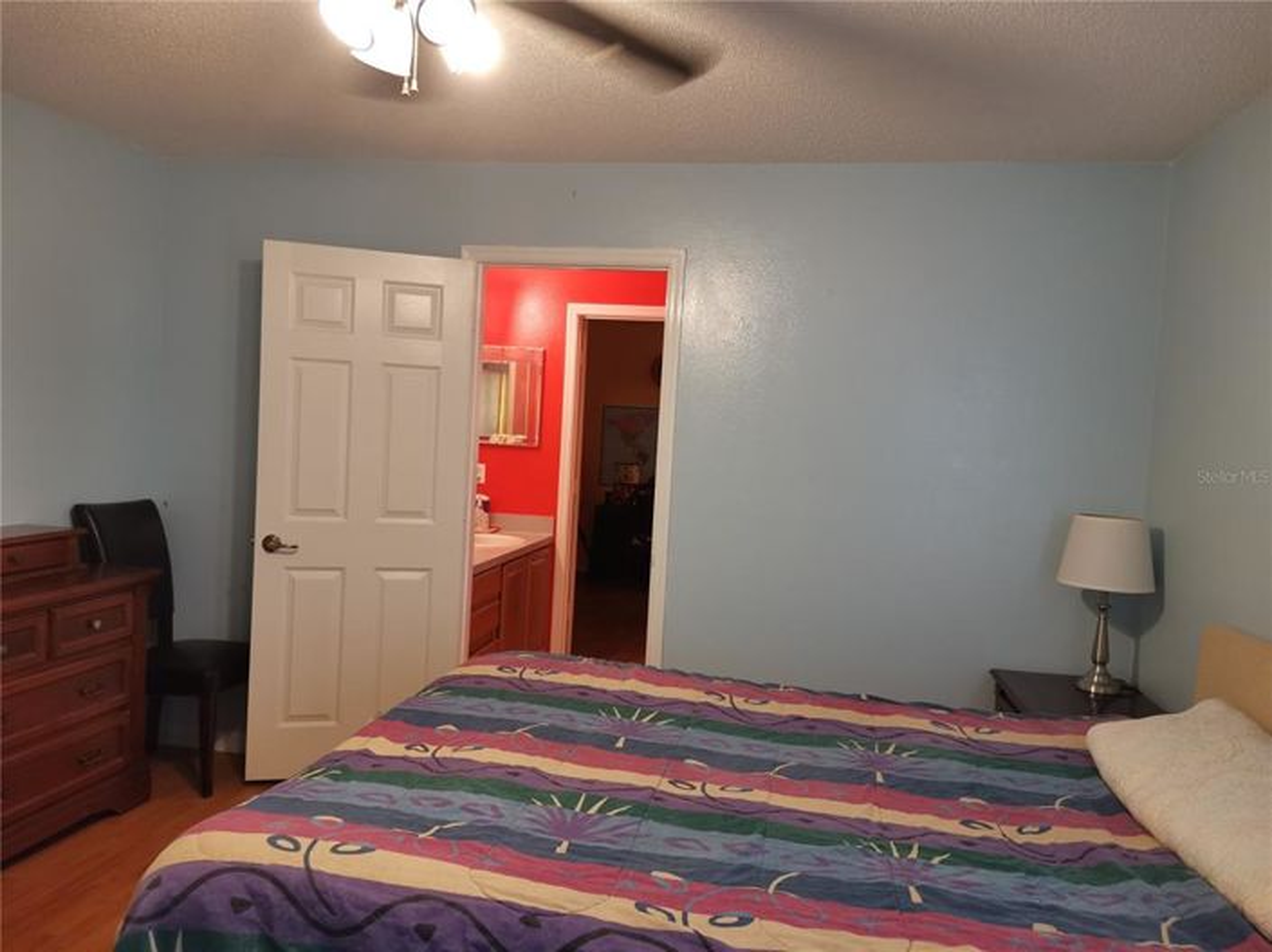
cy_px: 476
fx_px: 955
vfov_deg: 53.0
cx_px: 636
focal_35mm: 26
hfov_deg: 67.3
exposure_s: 1/60
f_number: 1.8
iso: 400
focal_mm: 4.75
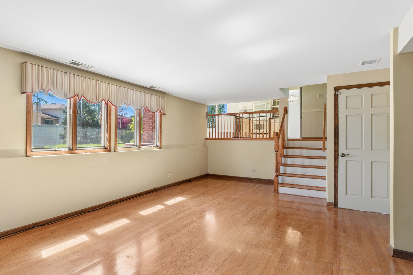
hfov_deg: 90.0
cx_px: 206
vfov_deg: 67.4
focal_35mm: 18
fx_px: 206
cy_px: 138
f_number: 8
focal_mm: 12
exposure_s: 1/8
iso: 250
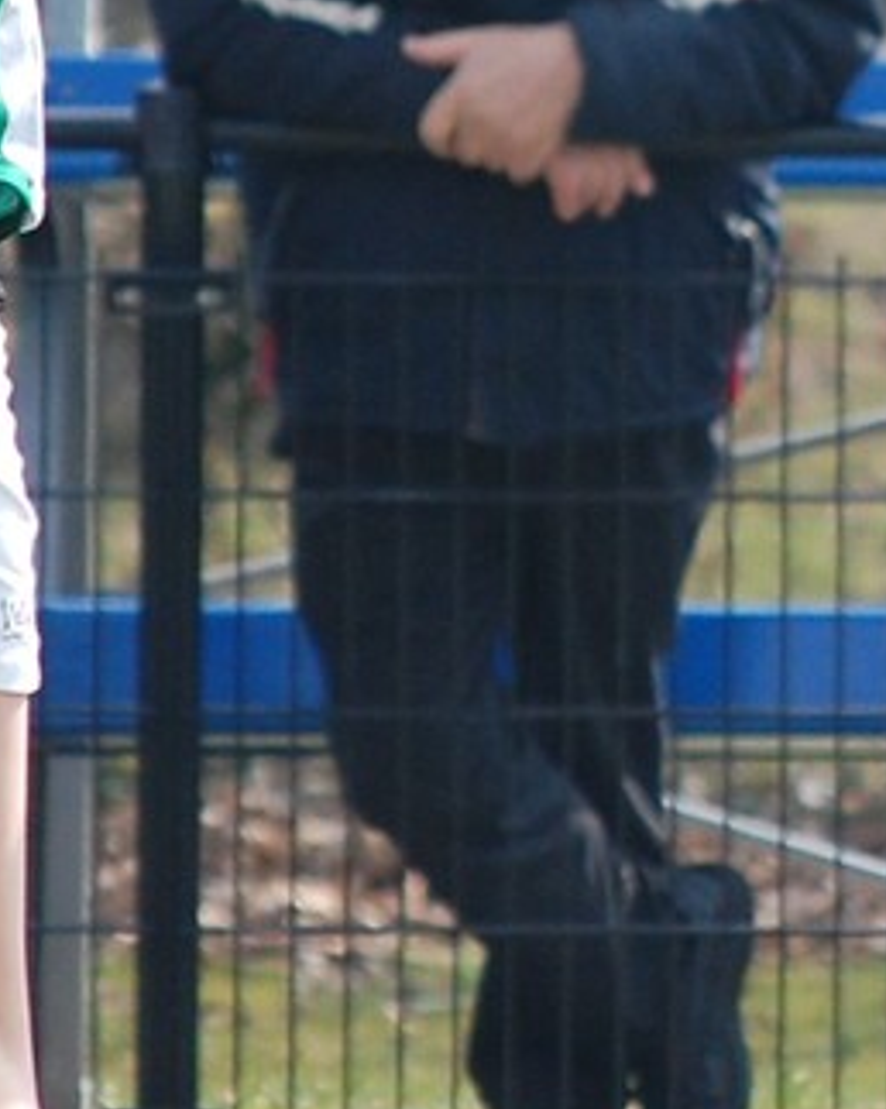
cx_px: 608
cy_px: 155
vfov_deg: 2.7
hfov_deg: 2.2
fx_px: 23425
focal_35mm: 714
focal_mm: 160
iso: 400
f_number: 5.3
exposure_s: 1/640
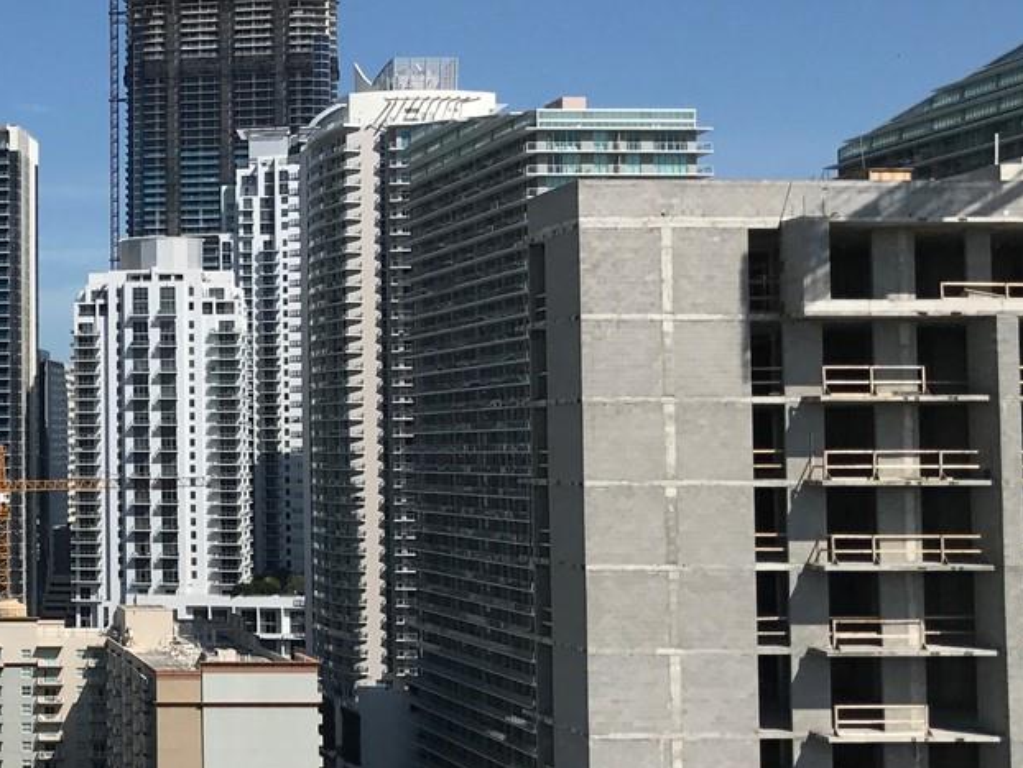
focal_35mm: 72
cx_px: -62
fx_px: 2129
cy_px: 354
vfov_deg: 20.5
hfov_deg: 25.3
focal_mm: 3.99
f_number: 1.8
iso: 20
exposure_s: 1/5650
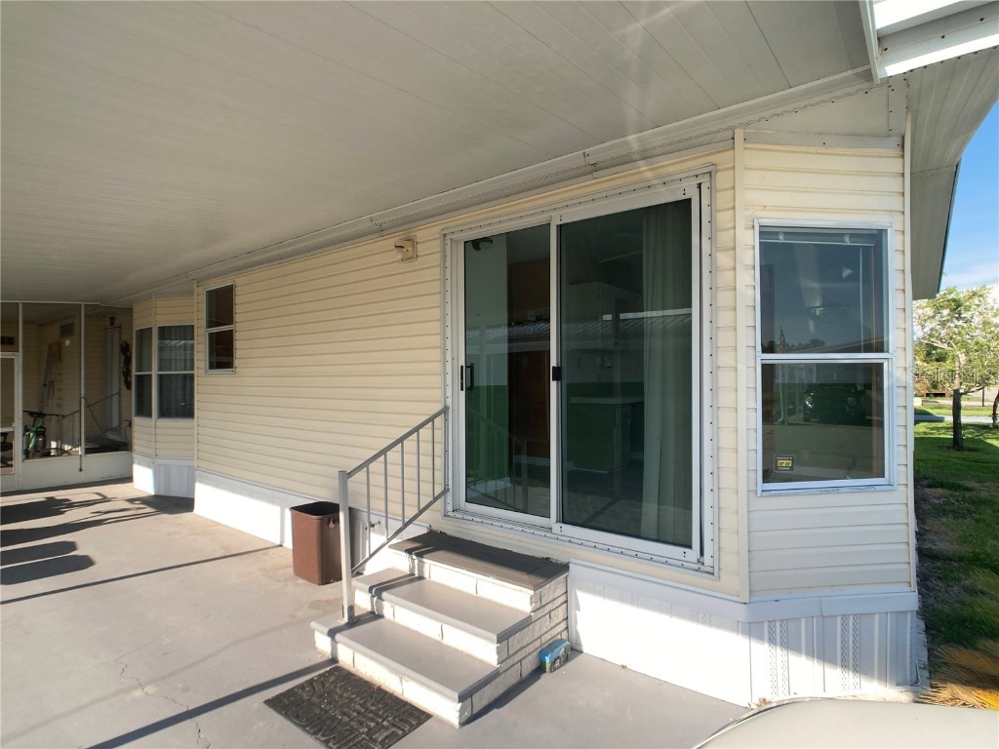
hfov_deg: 63.4
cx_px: 500
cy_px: 374
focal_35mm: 28
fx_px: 808
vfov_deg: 49.7
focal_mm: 3.99
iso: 20
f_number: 1.8
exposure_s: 1/1066
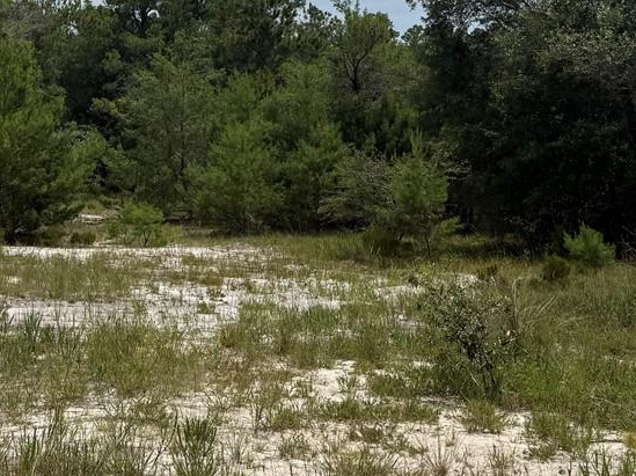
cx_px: 133
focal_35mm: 70
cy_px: 56
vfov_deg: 20.6
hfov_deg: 27.3
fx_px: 1285
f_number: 1.78
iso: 80
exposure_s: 1/9091
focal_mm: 6.76
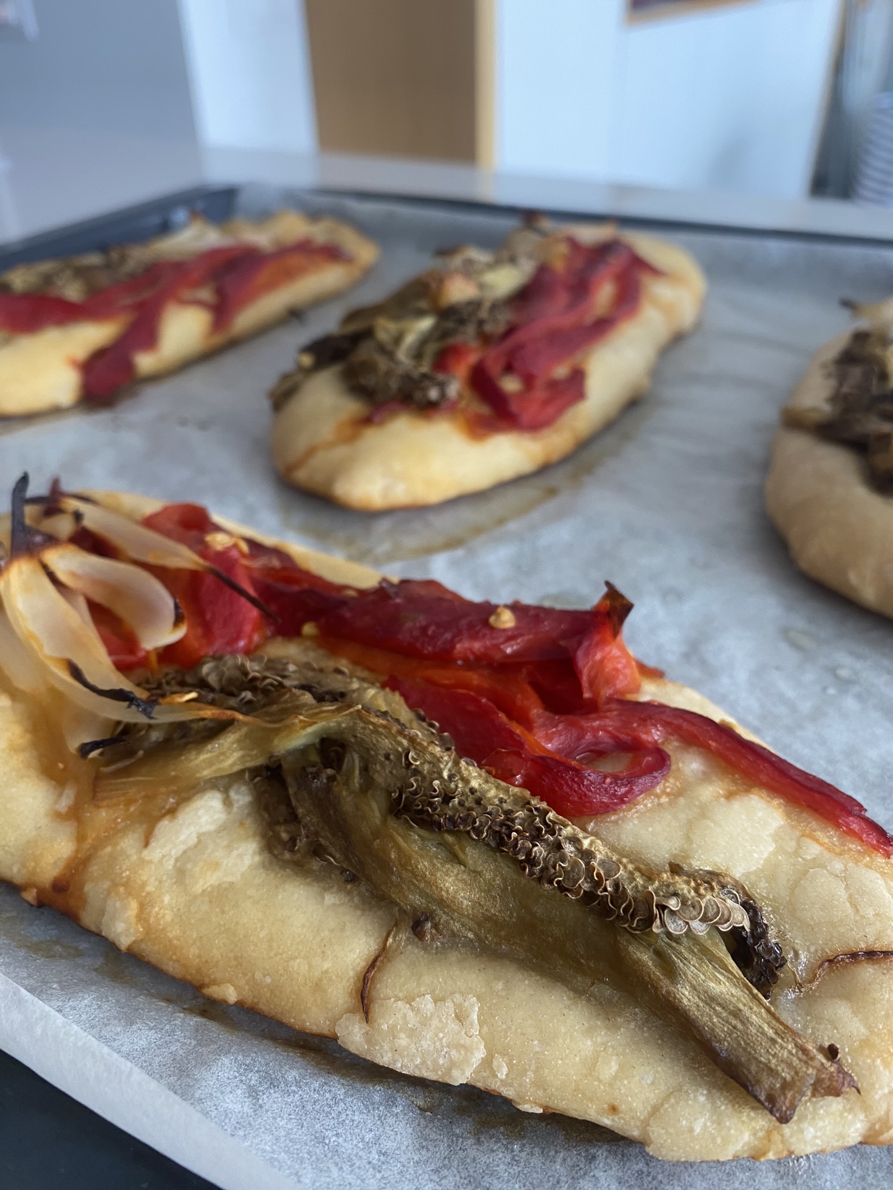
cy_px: 595
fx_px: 860
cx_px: 446
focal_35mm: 25
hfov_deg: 54.9
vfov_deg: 69.4
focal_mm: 4.25
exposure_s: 1/77
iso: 125
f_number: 1.8
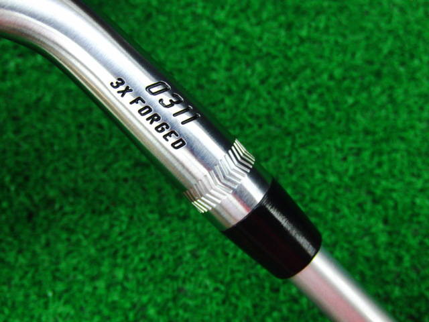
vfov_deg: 38.7
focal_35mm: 37
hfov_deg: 50.1
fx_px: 459
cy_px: 161
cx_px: 214
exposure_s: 1/50
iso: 400
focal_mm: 6.42
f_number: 3.6
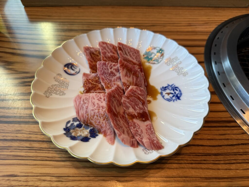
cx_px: 124
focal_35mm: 24
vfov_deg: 56.8
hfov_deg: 71.6
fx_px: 173
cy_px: 94
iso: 64
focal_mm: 6.76
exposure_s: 1/209
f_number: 1.78
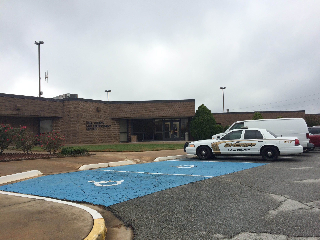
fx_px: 268
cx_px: 160
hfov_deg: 61.7
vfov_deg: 48.2
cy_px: 120
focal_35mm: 29
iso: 32
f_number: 2.2
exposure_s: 1/720
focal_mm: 4.15
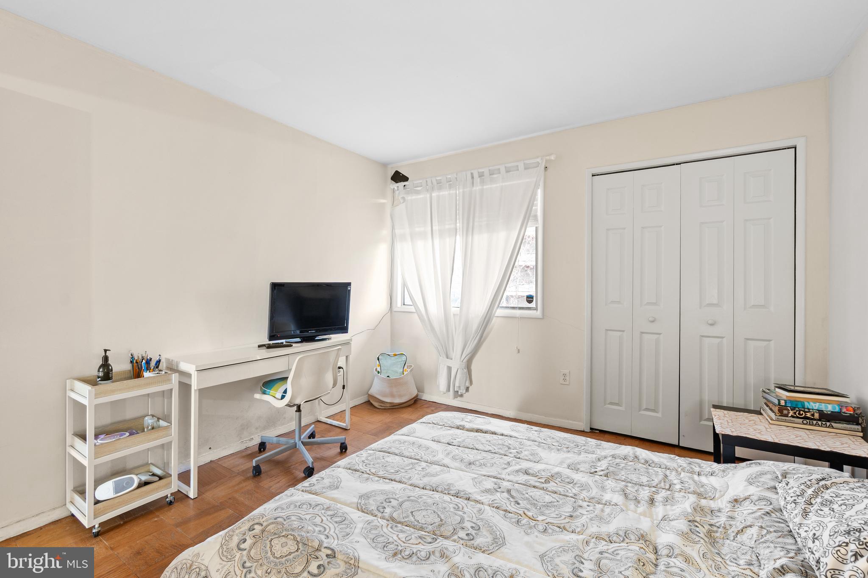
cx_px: 434
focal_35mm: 15
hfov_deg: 100.4
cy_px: 289
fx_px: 362
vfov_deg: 77.3
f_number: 9
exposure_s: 8
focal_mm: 10
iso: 100
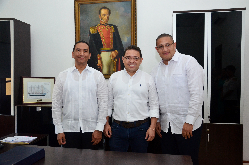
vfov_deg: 41.5
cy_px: 82
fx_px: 217
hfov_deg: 59.6
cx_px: 124
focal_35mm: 32
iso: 1600
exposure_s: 1/125
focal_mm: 21
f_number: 4.5
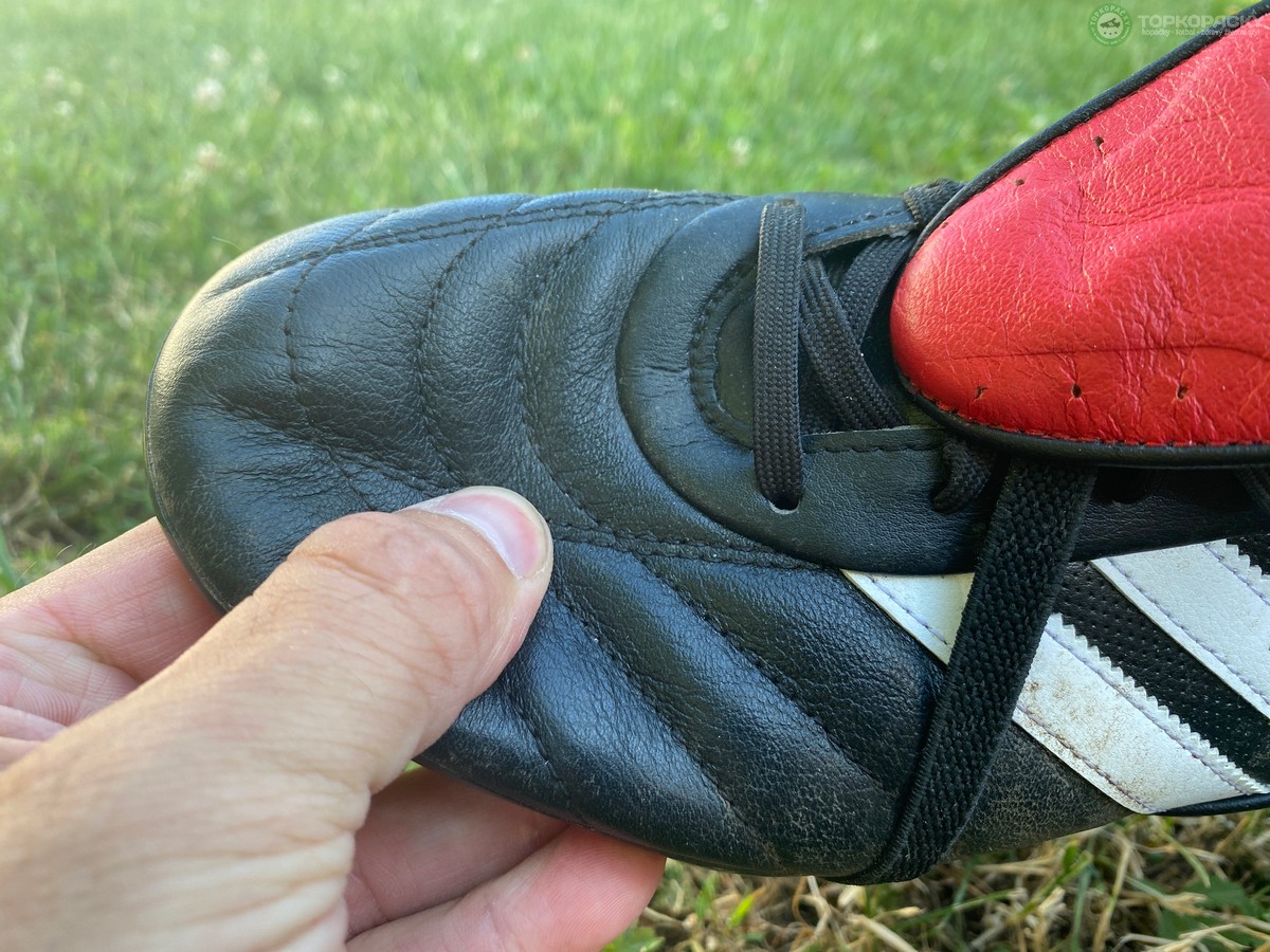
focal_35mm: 25
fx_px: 917
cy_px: 476
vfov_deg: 54.9
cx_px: 635
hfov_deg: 69.4
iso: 50
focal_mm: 4.25
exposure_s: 1/122
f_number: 1.8
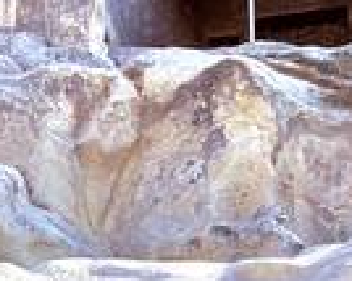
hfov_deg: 17.2
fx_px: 1093
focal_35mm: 105
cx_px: -100
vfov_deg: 14.5
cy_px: 47
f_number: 1.9
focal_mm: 2.69
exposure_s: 1/349
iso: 40
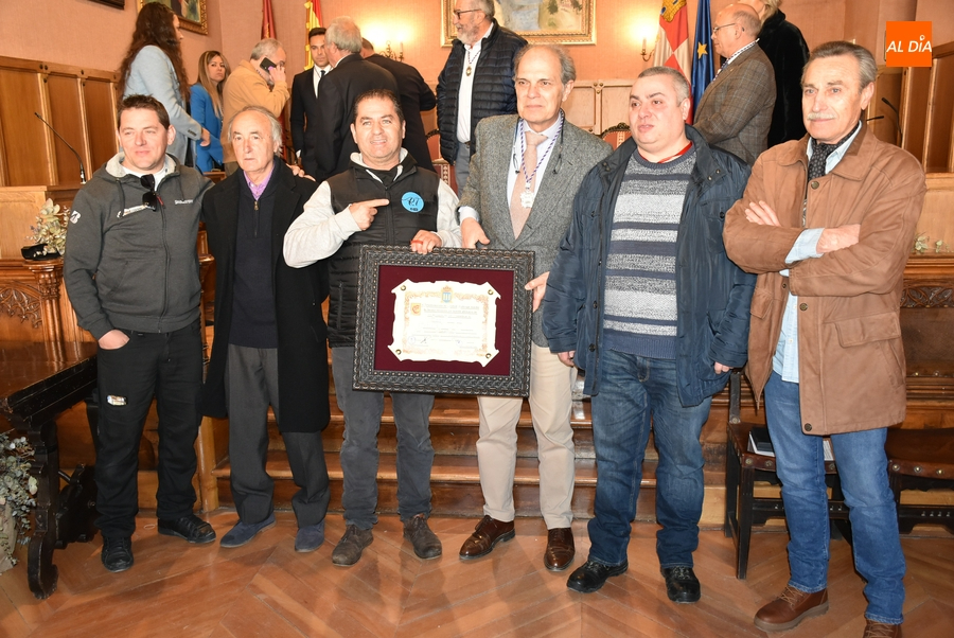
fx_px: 915
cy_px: 319
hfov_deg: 55.1
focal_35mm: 34
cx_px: 477
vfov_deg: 38.4
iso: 1250
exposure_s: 1/60
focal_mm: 23
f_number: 3.8
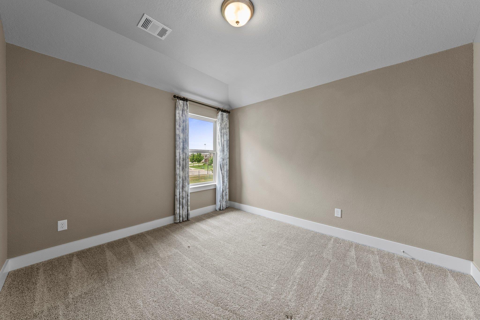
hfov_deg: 112.6
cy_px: 160
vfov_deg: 90.1
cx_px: 240
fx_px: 160
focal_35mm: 12
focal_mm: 12
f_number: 11
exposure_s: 1/2
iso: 800
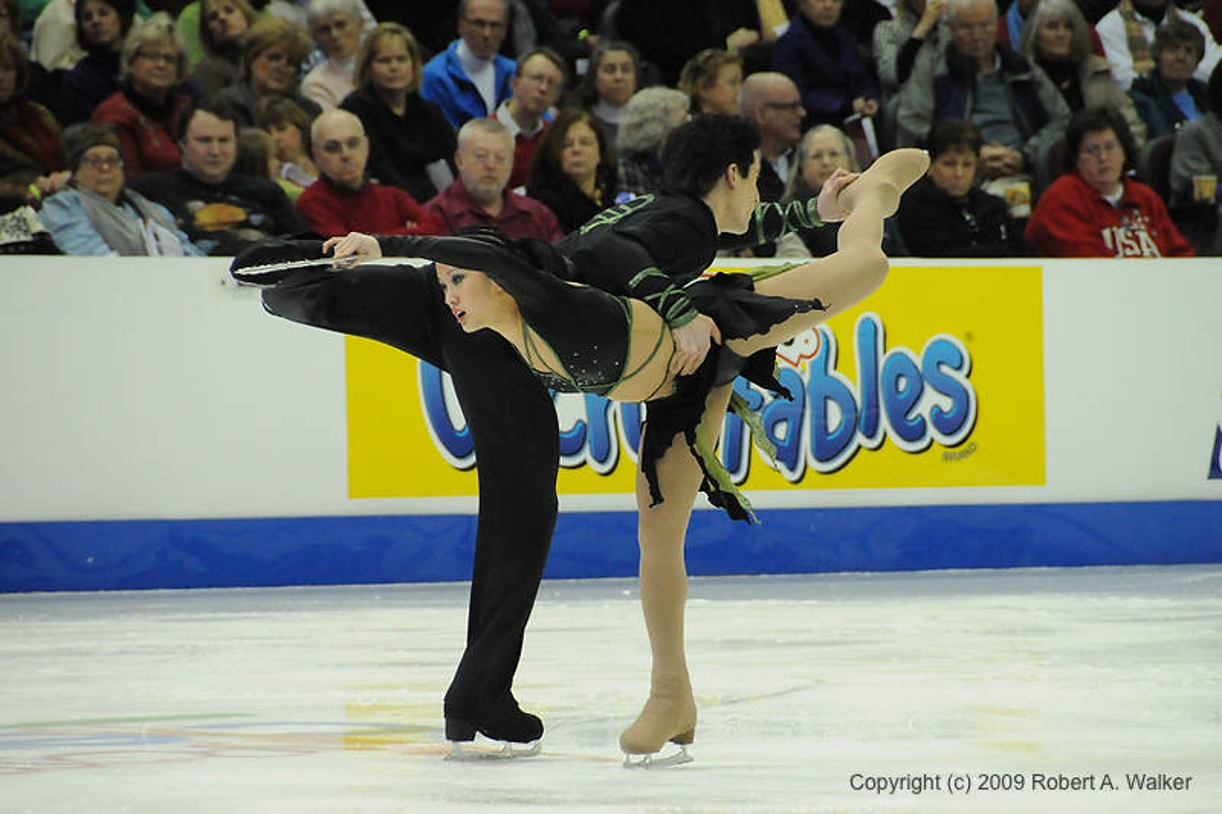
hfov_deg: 6.9
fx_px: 10181
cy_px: 407
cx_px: 611
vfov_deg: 4.6
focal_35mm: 300
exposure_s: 1/640
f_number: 5.6
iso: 3200
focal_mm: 200
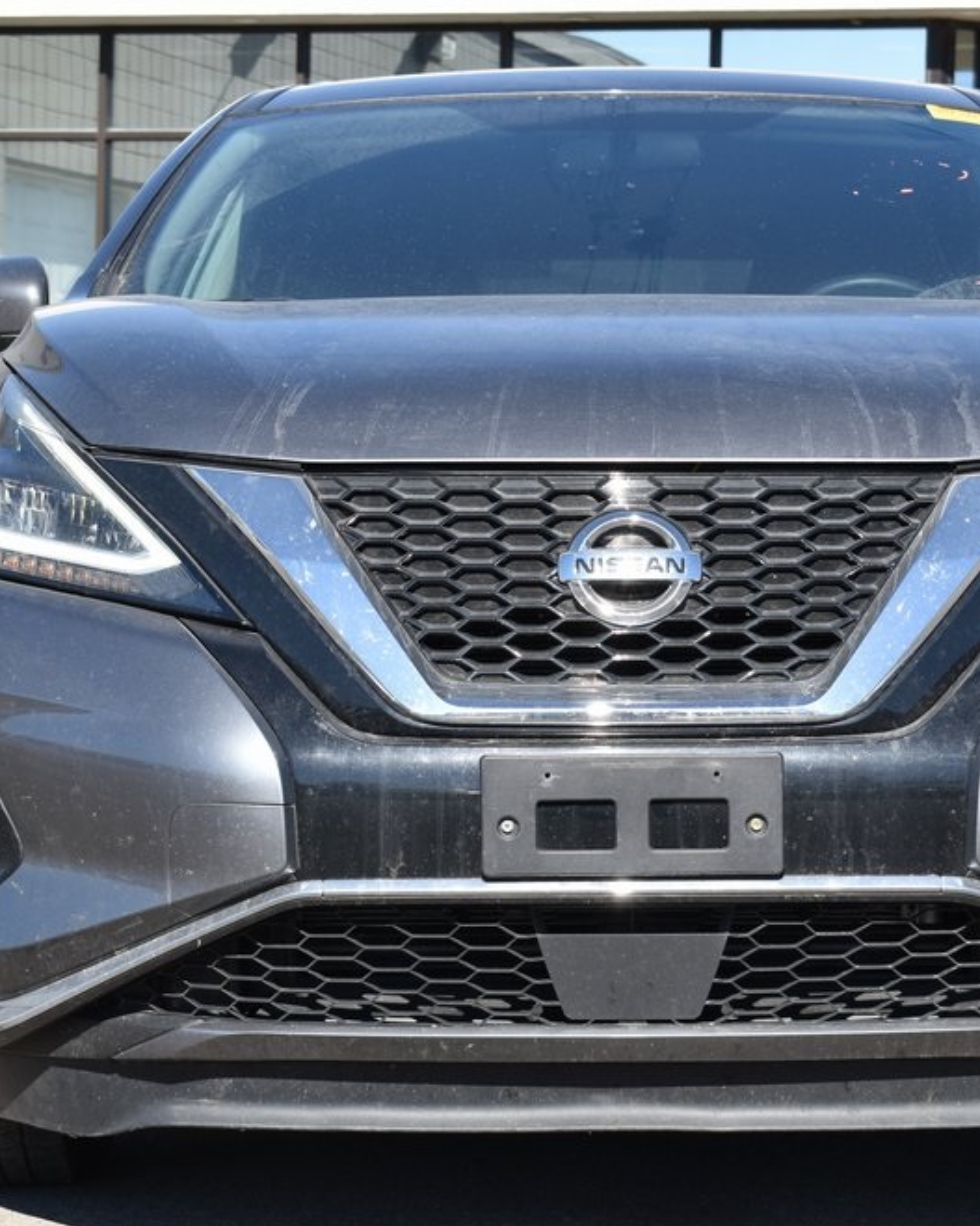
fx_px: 3808
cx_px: 621
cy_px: 622
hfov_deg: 14.6
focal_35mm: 105
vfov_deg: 18.3
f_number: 7.1
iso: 200
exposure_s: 1/400
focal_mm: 48
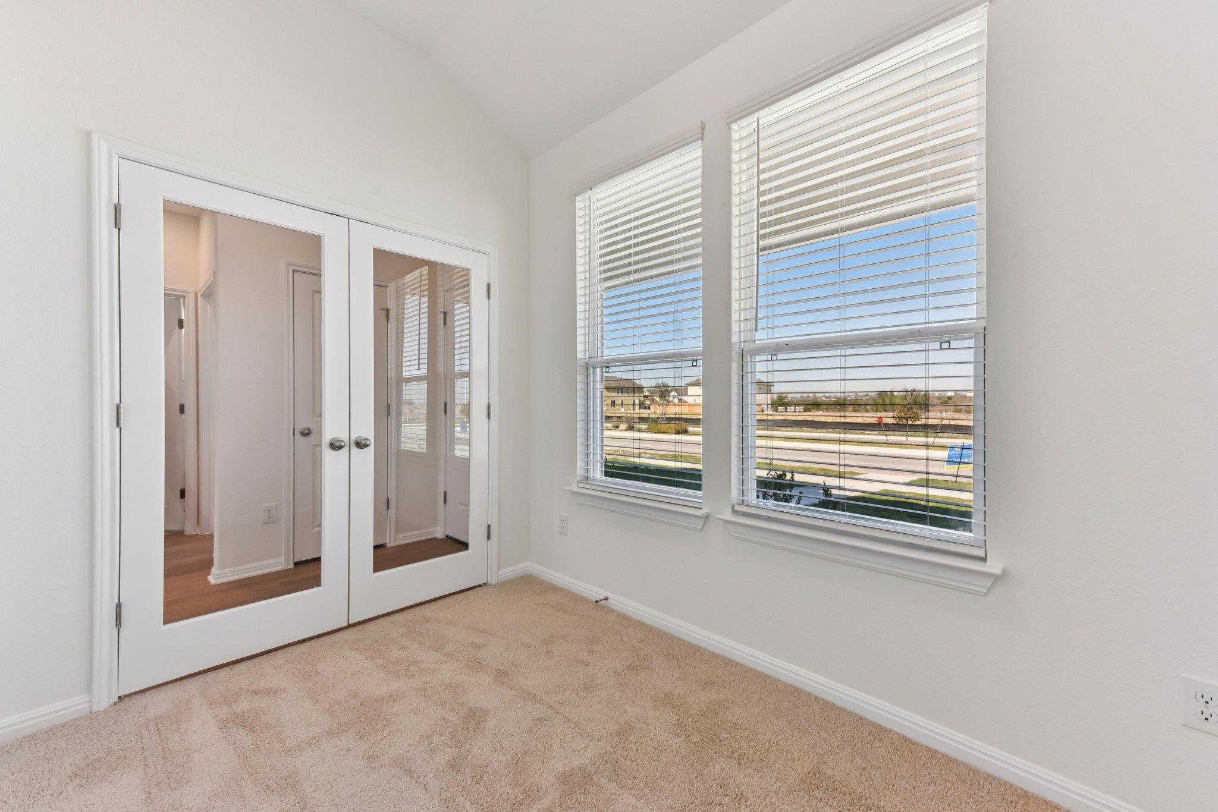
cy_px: 406
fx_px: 474
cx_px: 609
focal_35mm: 14
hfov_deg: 104.2
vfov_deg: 81.2
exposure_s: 1/125
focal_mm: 14
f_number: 8
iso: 400
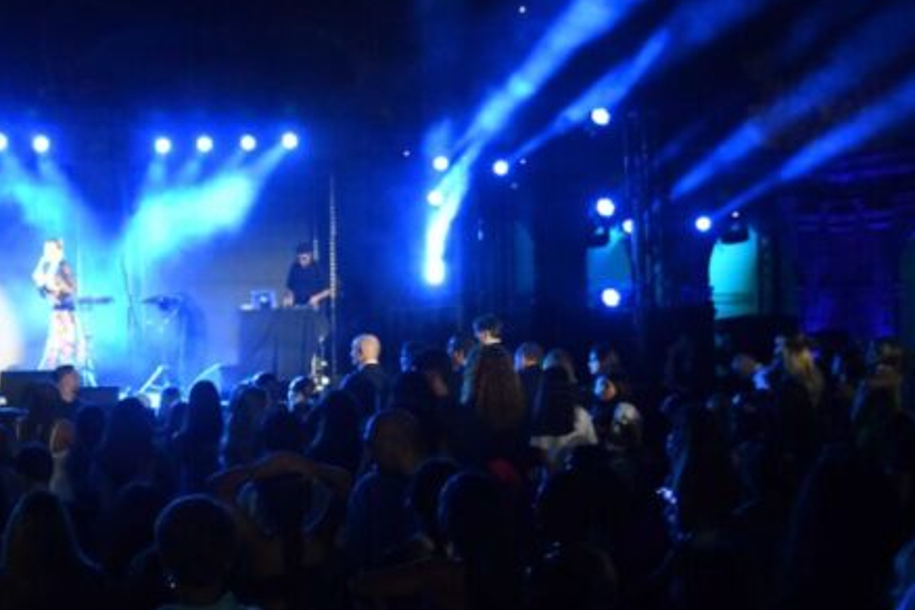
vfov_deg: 28.0
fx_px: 1220
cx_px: 194
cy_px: 261
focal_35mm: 48
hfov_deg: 39.6
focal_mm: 24
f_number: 4
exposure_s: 1/160
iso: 8000
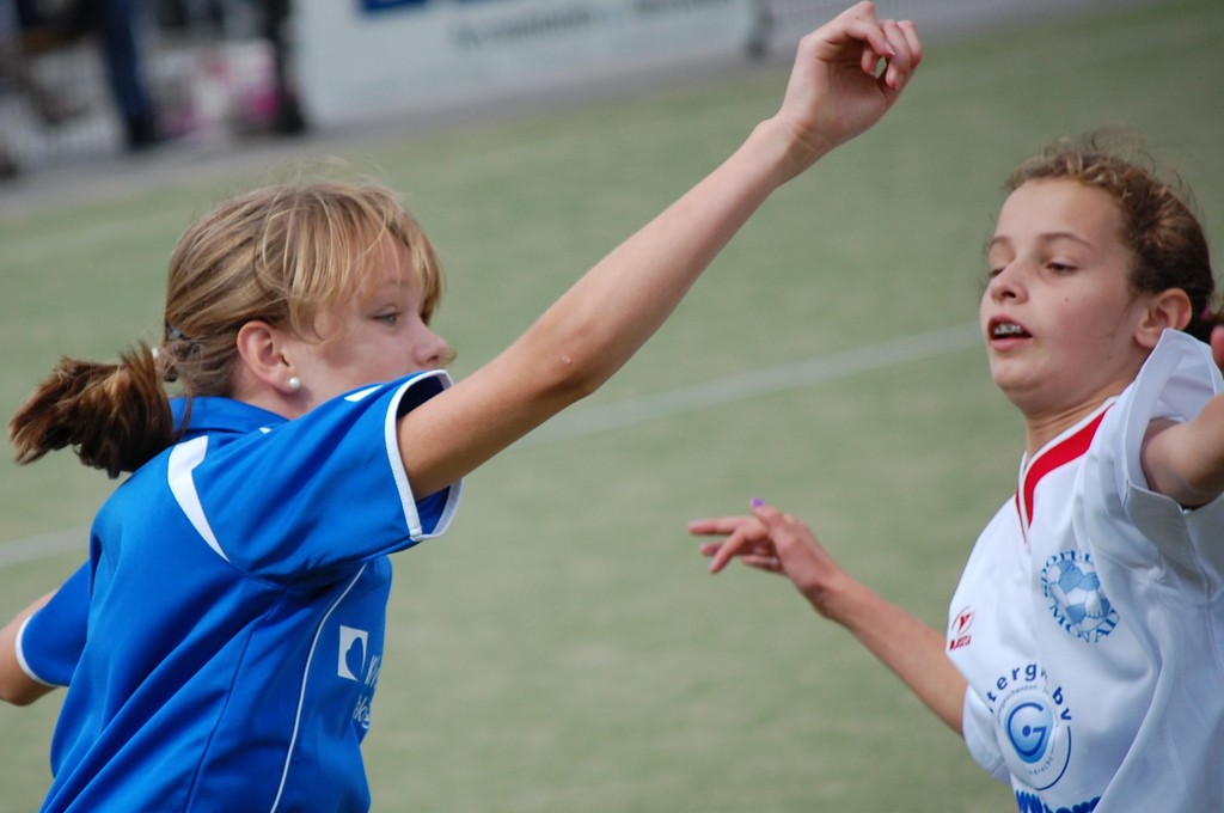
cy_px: 406
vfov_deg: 6.8
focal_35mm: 202
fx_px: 6876
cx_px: 612
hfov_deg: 10.2
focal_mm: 135
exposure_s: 1/1250
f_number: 5
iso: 400
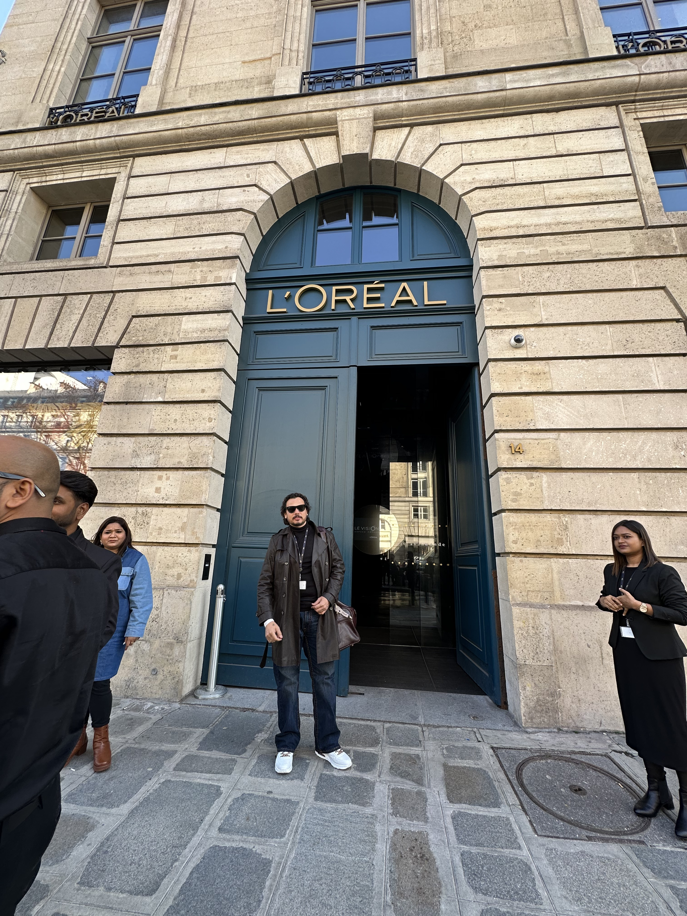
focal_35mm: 14
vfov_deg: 102.1
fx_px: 370
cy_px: 458
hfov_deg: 85.7
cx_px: 344
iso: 40
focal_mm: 2.22
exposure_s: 1/110
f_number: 2.2
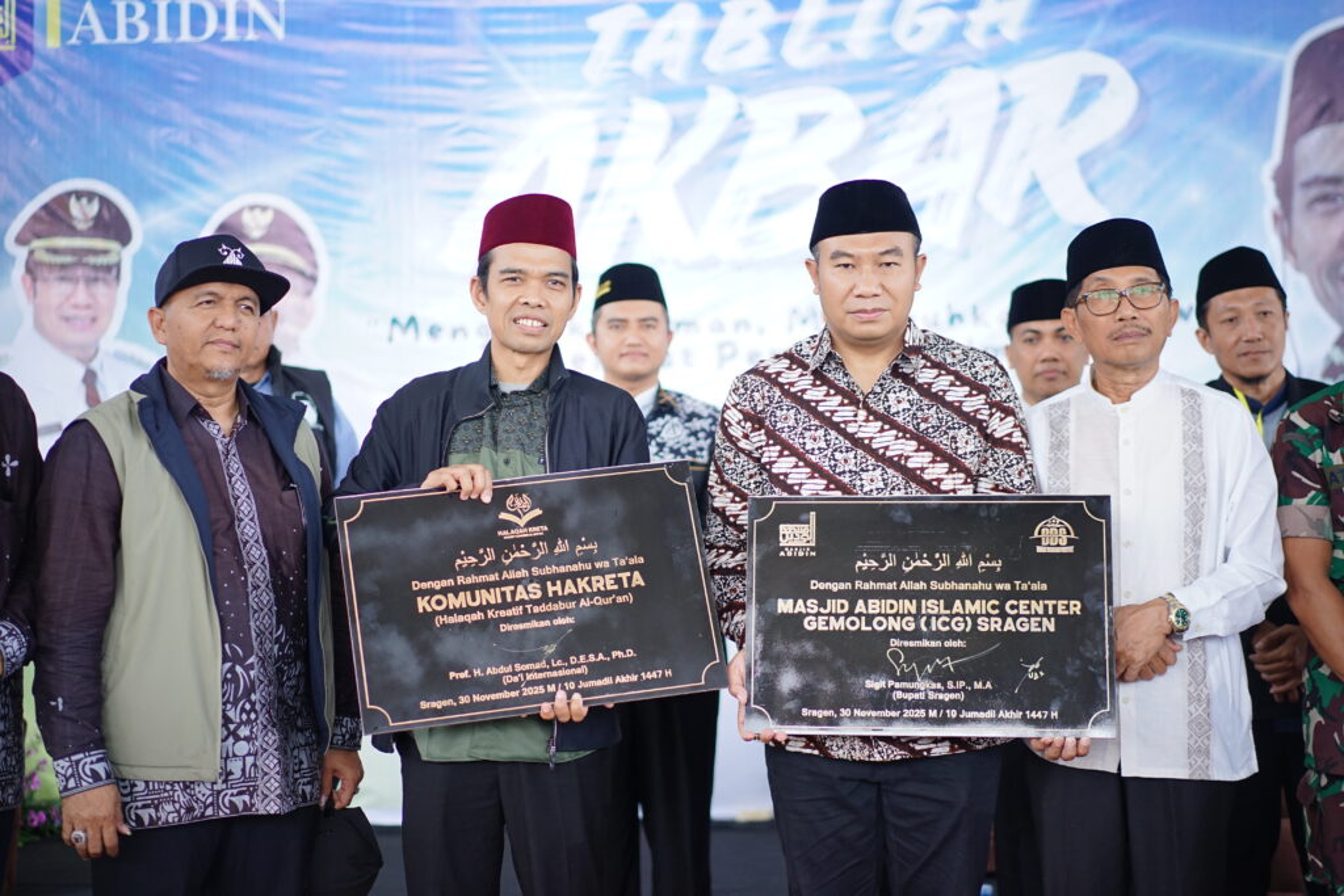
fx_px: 2053
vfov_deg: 24.6
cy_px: 448
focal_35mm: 55
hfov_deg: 36.2
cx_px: 672
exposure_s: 1/640
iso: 500
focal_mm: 55
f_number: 1.8
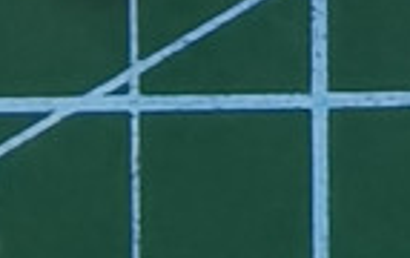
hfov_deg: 9.8
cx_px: 695
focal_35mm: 205
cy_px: -453
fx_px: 2295
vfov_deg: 6.0
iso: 500
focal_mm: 2.26
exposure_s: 1/20
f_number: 2.2
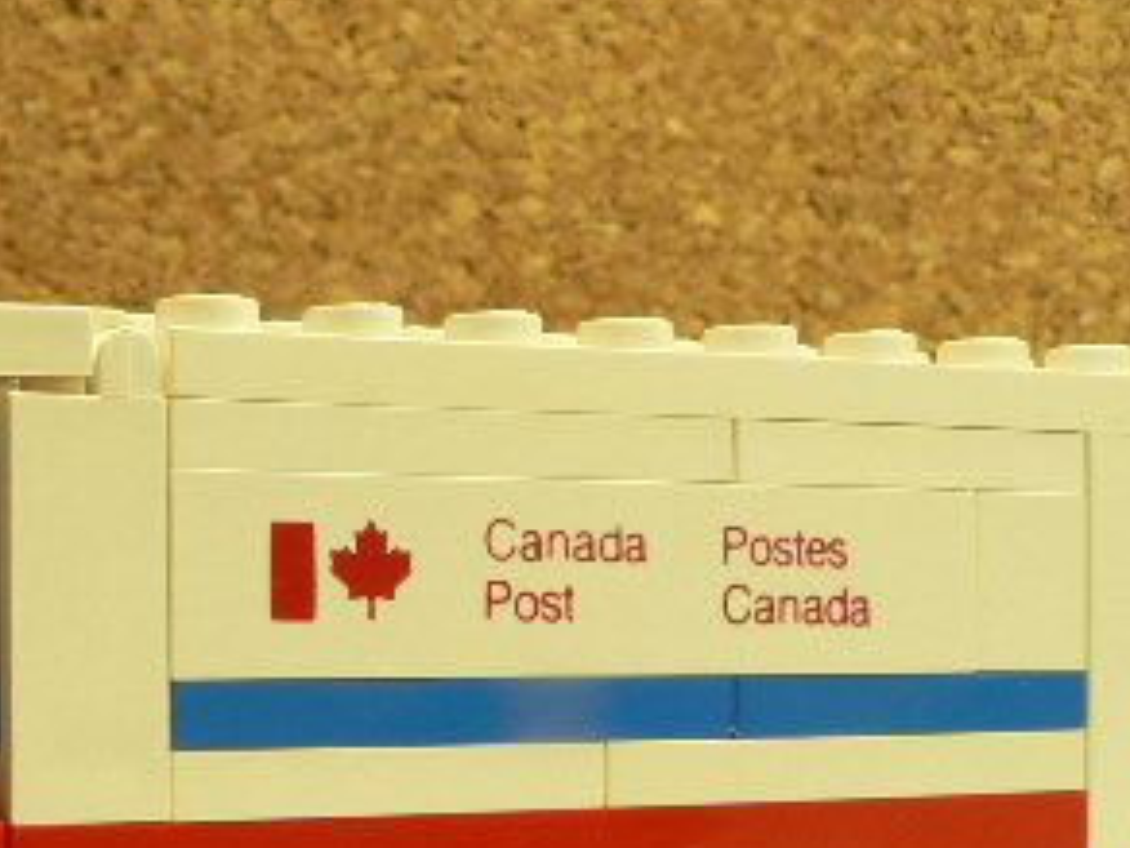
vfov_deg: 15.9
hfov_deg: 20.8
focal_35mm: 92
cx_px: 85
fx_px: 3003
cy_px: 716
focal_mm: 6.9
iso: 100
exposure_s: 1/10
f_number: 6.3
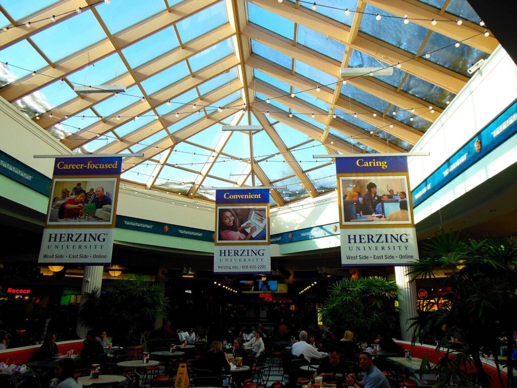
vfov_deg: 54.9
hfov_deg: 69.4
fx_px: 373
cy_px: 194
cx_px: 258
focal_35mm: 25
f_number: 3.2
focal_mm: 4.5
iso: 125
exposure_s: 1/400
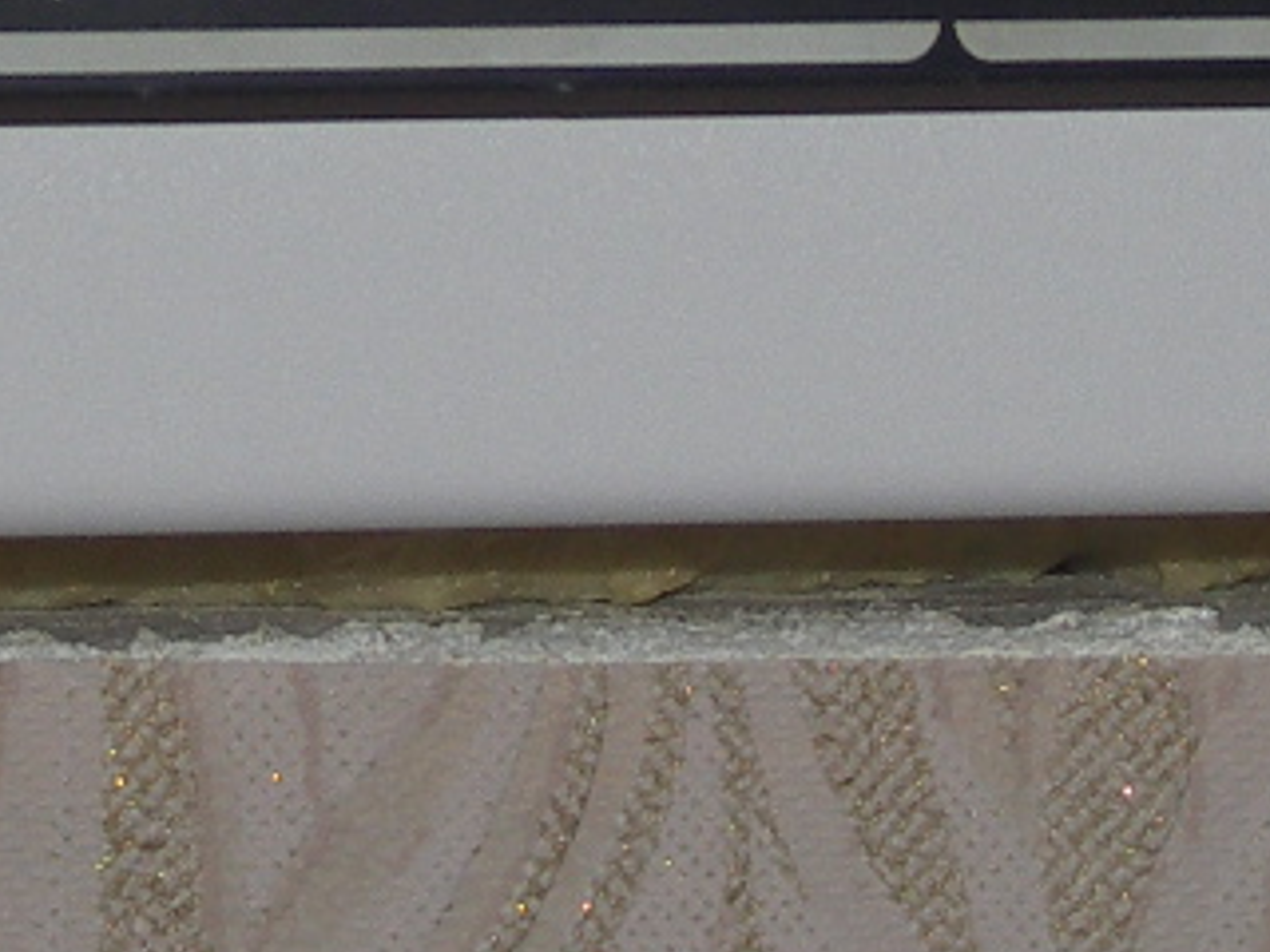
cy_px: -171
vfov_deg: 4.9
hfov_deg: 6.6
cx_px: 496
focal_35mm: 300
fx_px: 11006
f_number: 3.2
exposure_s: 1/60
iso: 100
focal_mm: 15.6
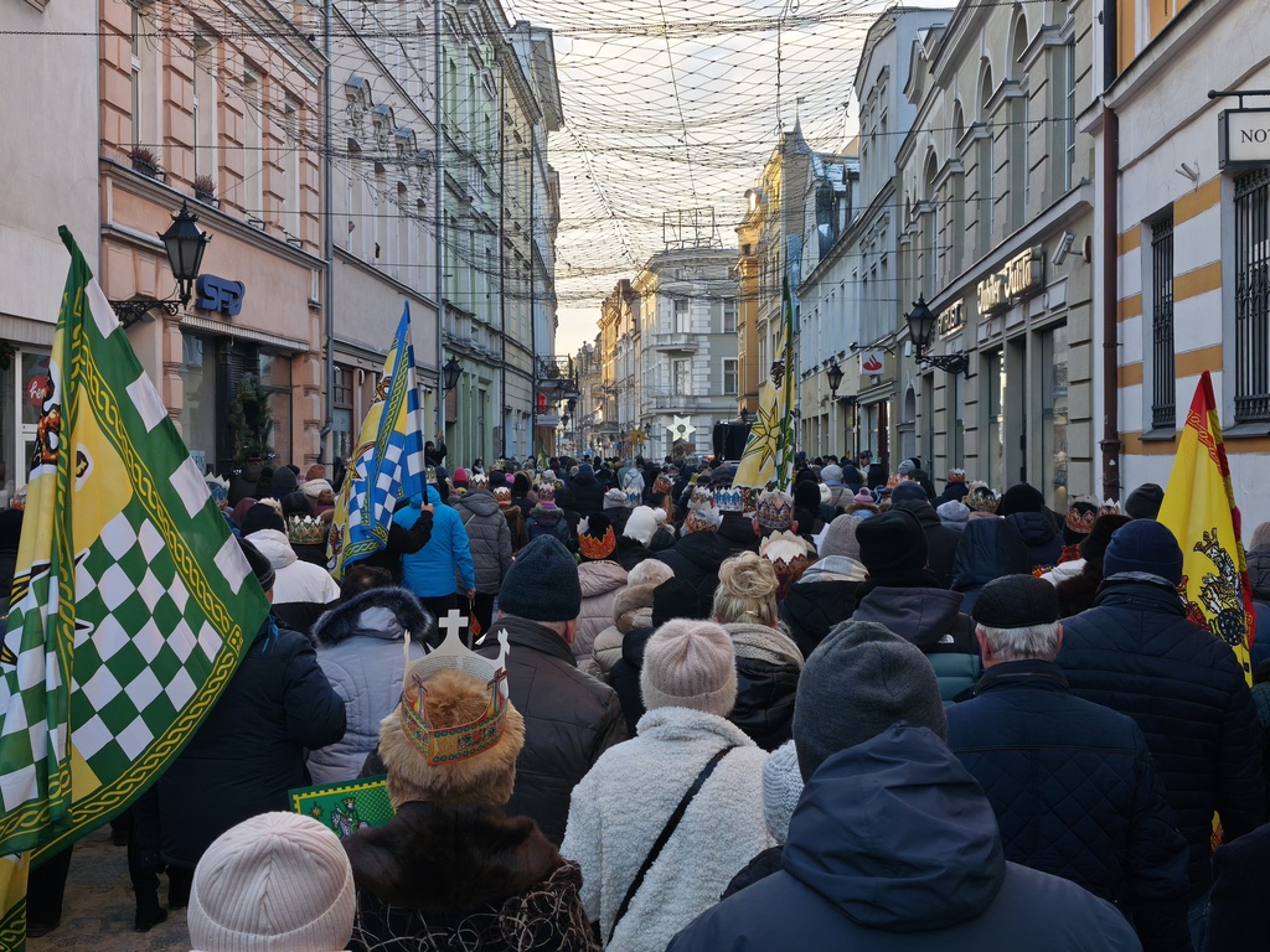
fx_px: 1688
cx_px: 635
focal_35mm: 46
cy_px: 476
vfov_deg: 31.5
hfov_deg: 41.2
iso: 50
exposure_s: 1/419
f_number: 1.6
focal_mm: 6.57
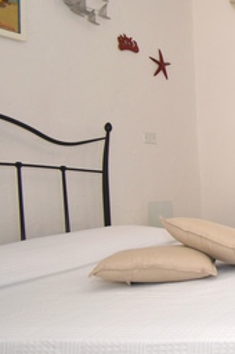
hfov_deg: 17.6
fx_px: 432
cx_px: 500
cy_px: 196
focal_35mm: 44
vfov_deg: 44.5
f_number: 4.5
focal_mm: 10
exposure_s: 1/50
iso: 100
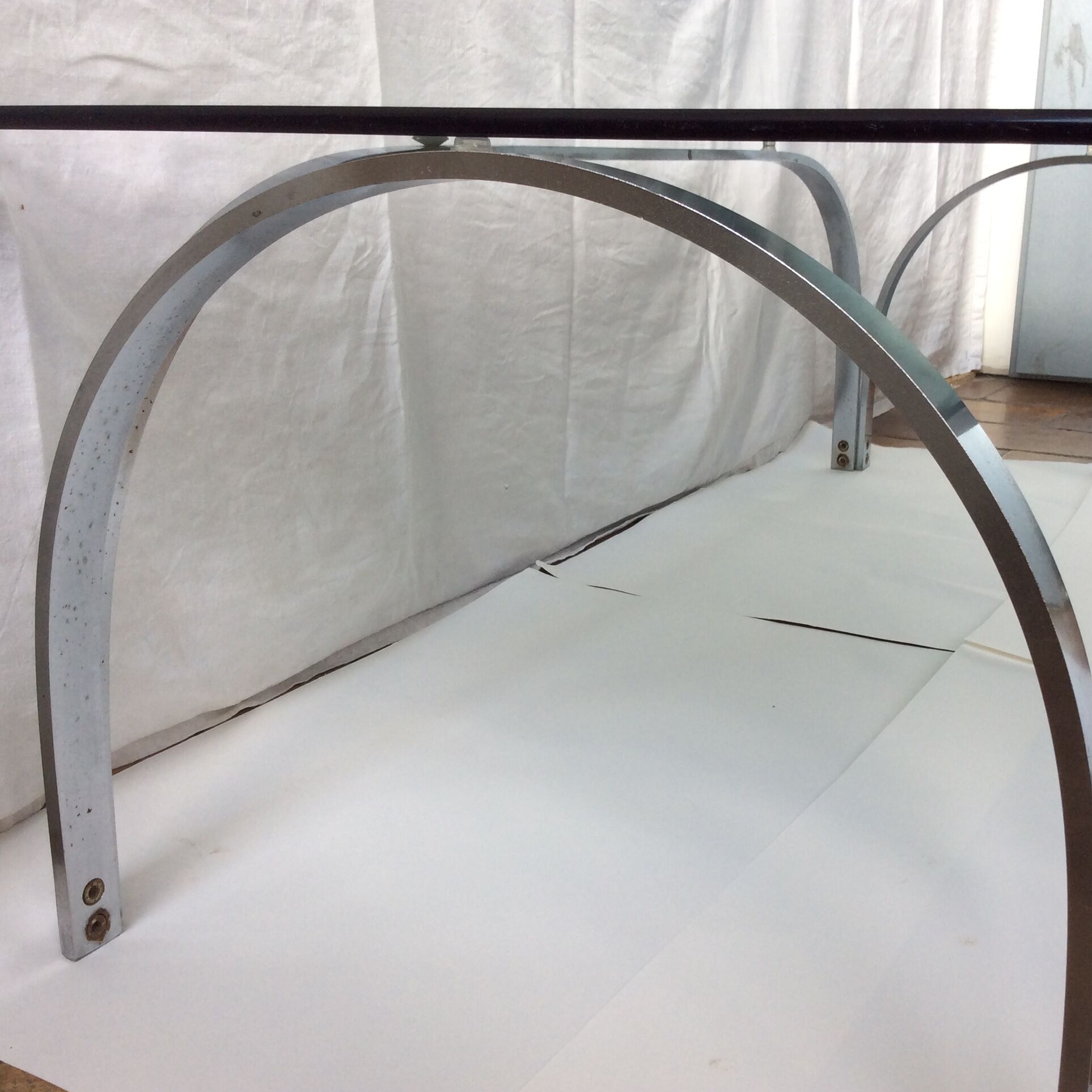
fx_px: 1356
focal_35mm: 38
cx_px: 626
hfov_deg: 43.7
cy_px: 545
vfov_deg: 43.9
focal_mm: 3.3
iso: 32
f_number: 2.4
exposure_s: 1/134
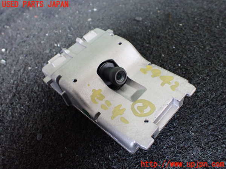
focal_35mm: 30
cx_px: 113
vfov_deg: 46.8
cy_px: 84
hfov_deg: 60.0
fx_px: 196
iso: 800
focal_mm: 5.4
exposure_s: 1/80
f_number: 2.3
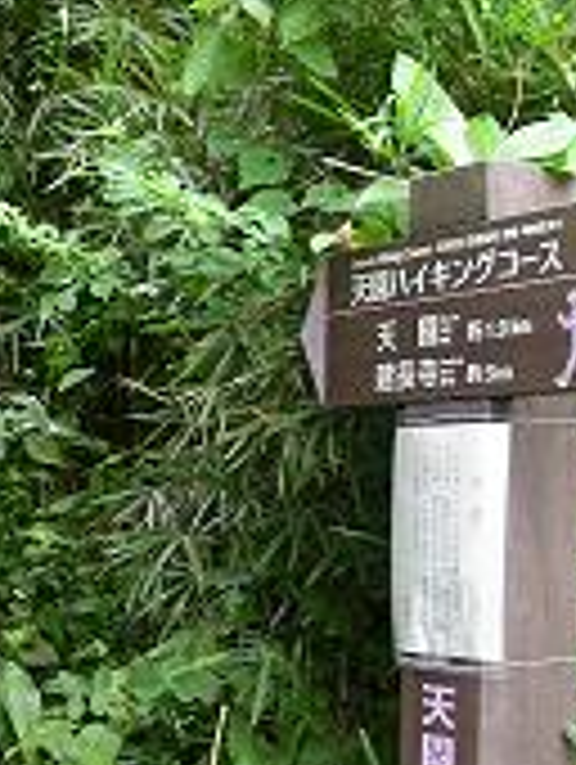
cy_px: 544
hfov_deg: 17.6
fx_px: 1837
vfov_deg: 23.4
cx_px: 61
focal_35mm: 83
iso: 200
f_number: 2.8
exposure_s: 1/15
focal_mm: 7.8
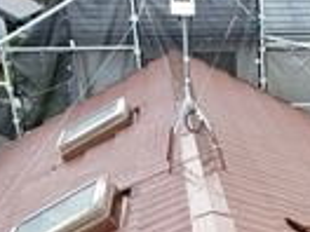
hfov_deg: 26.8
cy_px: 291
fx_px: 618
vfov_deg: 19.8
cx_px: 301
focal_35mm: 69
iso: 50
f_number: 2.4
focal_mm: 4.3
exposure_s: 1/355
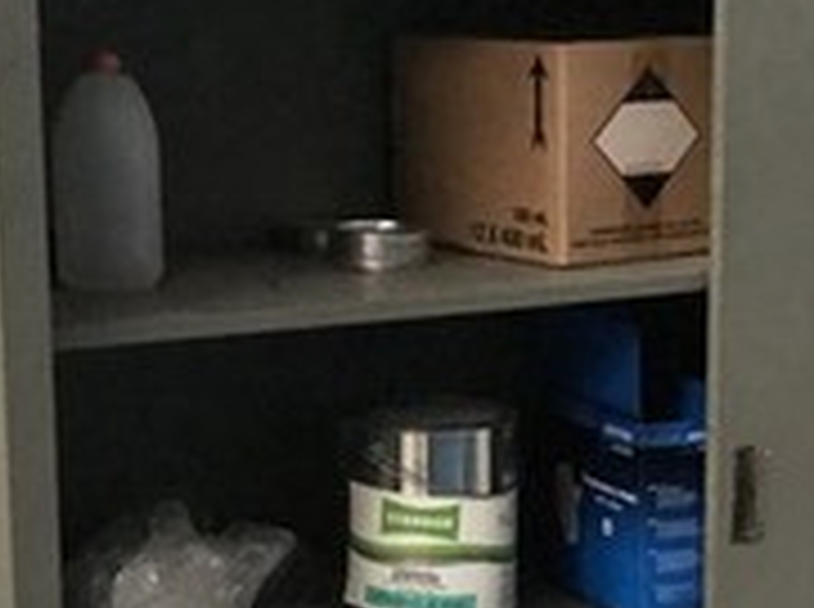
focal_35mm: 93
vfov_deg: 15.8
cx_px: 603
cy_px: 450
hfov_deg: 21.0
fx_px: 2183
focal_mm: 3.99
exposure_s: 1/4
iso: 100
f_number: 1.8
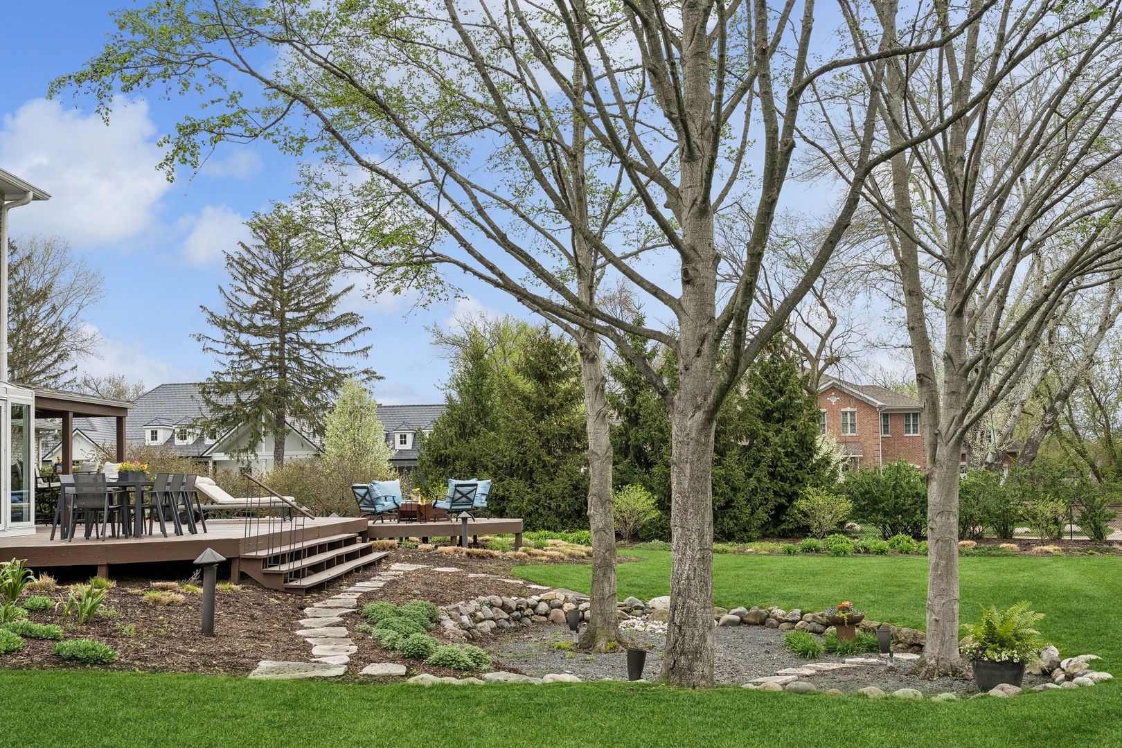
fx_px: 1122
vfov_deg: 36.9
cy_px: 374
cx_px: 561
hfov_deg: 53.1
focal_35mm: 36
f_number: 8
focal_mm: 24
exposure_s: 1/100
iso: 320
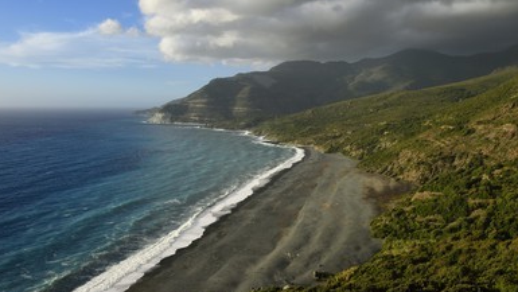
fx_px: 440
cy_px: 135
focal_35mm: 32
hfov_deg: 61.0
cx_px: 253
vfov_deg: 36.7
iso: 200
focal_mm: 28
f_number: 11
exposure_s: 1/200
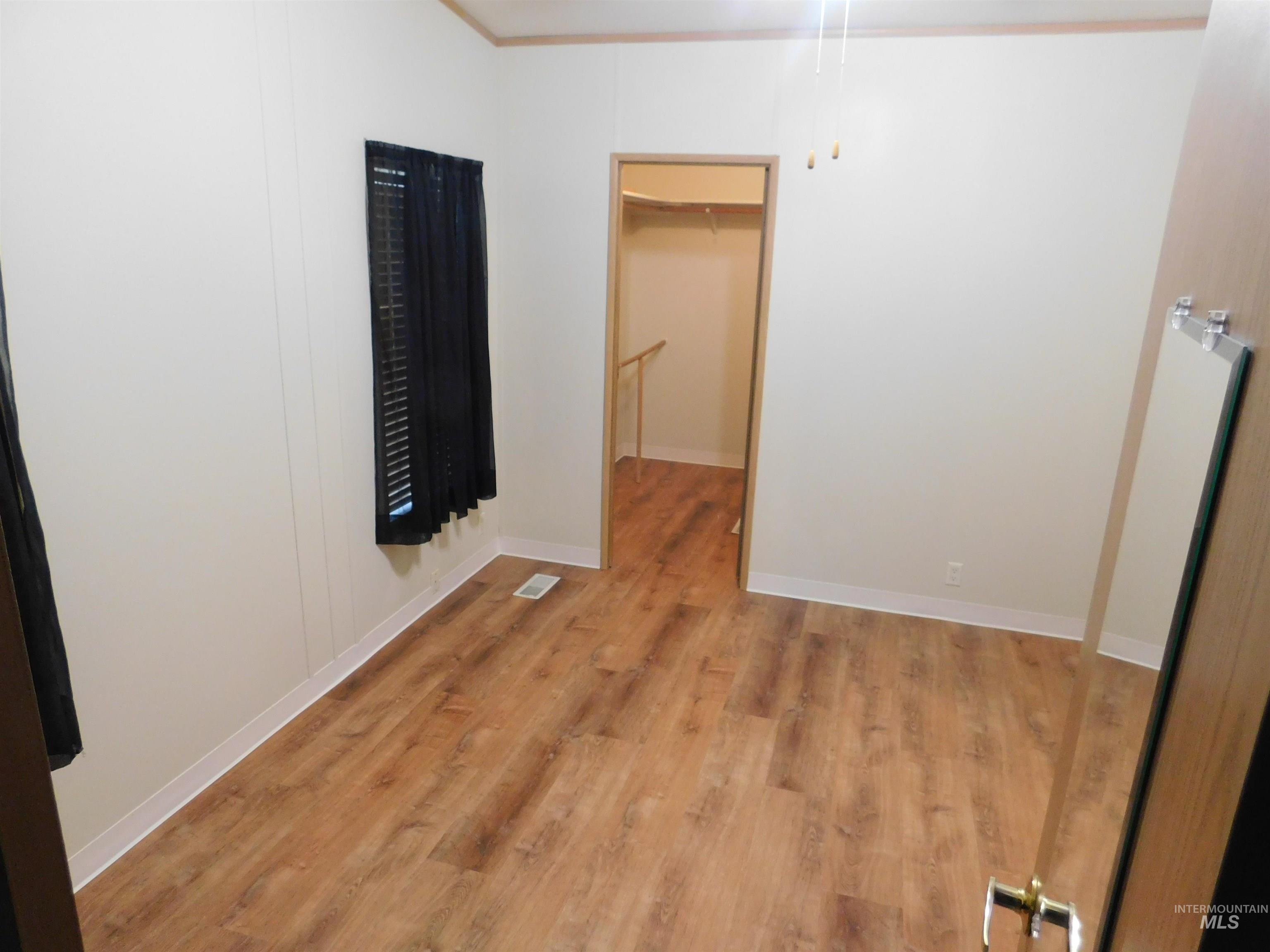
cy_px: 476
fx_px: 844
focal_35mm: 23
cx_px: 635
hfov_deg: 73.9
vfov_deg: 58.9
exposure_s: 1/15
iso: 400
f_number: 3
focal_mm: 4
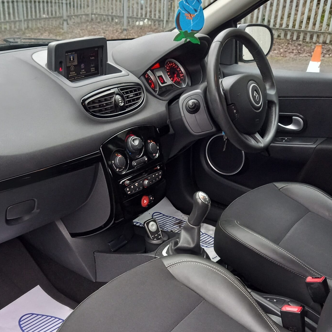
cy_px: 226
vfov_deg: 40.3
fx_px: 445
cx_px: 137
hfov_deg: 40.8
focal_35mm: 41
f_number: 2
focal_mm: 4.6
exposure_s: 1/30
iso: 250
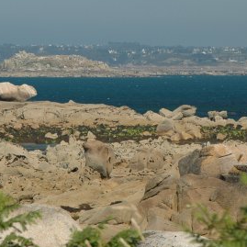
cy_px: 84
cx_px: 113
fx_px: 2139
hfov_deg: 6.6
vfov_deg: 6.6
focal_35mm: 265
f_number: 7.1
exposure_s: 1/160
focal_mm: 70
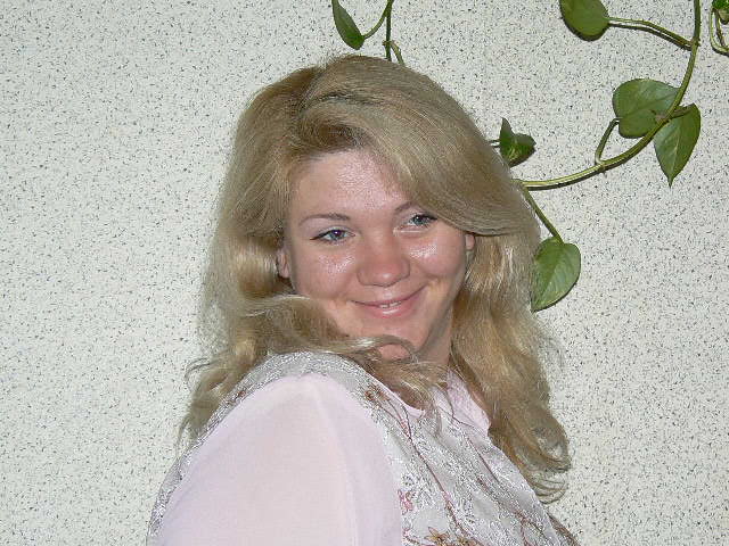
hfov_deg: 17.6
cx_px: 364
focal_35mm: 112
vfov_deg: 13.2
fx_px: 2359
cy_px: 273
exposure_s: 1/30
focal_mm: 13.7
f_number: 3.2
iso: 100
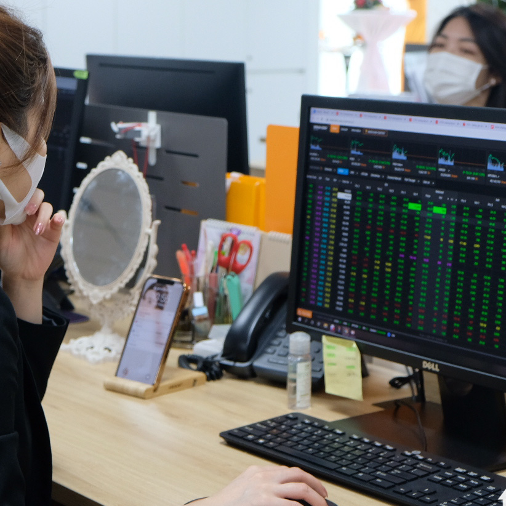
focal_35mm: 90
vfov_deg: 19.3
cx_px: 113
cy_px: 181
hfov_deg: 19.1
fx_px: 1488
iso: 800
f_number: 4
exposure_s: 1/52
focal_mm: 32.9
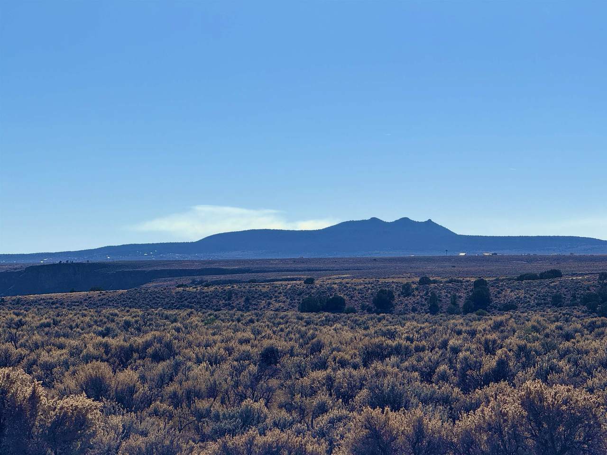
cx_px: 304
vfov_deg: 12.3
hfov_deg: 16.4
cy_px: 228
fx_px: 2104
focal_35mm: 120
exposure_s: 1/3344
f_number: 2.8
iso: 40
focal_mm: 15.66
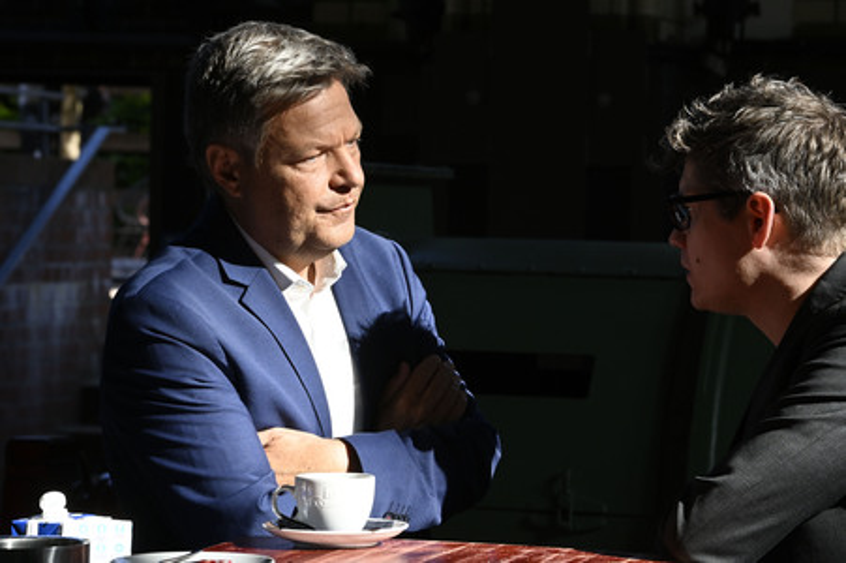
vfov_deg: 9.8
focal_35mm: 140
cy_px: 282
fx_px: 3287
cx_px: 423
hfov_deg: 14.7
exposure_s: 1/320
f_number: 13
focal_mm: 140
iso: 1600
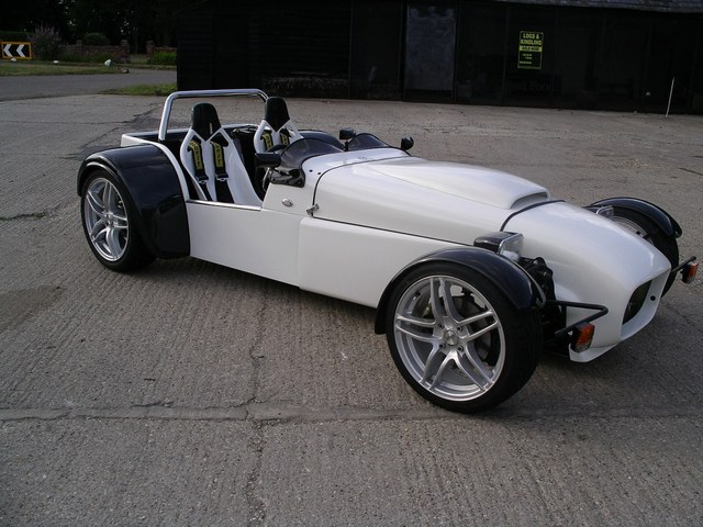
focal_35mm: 37
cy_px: 264
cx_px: 352
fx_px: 751
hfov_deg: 50.1
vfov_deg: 38.7
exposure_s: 1/343
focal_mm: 7.8
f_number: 5
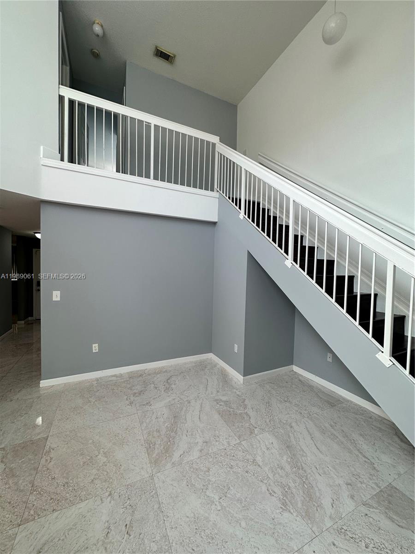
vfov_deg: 102.1
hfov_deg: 85.7
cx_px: 208
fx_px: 224
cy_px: 277
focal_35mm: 14
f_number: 2.2
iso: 64
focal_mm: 2.22
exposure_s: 1/121
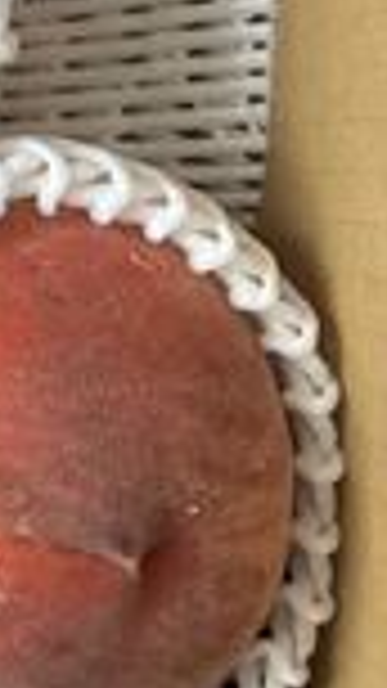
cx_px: -284
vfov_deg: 26.5
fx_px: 1351
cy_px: -58
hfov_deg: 14.5
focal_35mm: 74
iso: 500
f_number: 1.6
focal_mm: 5.96
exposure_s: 1/54
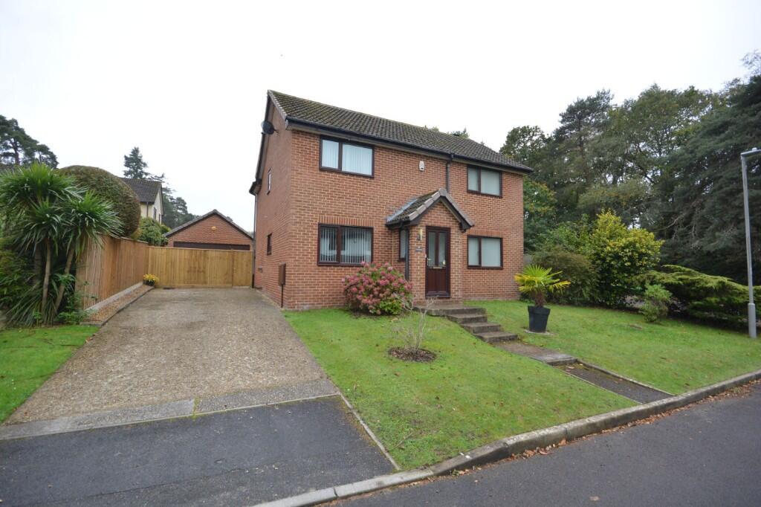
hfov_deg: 100.4
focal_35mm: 15
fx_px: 317
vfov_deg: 77.3
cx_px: 380
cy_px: 254
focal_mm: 10
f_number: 8
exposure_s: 1/160
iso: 400
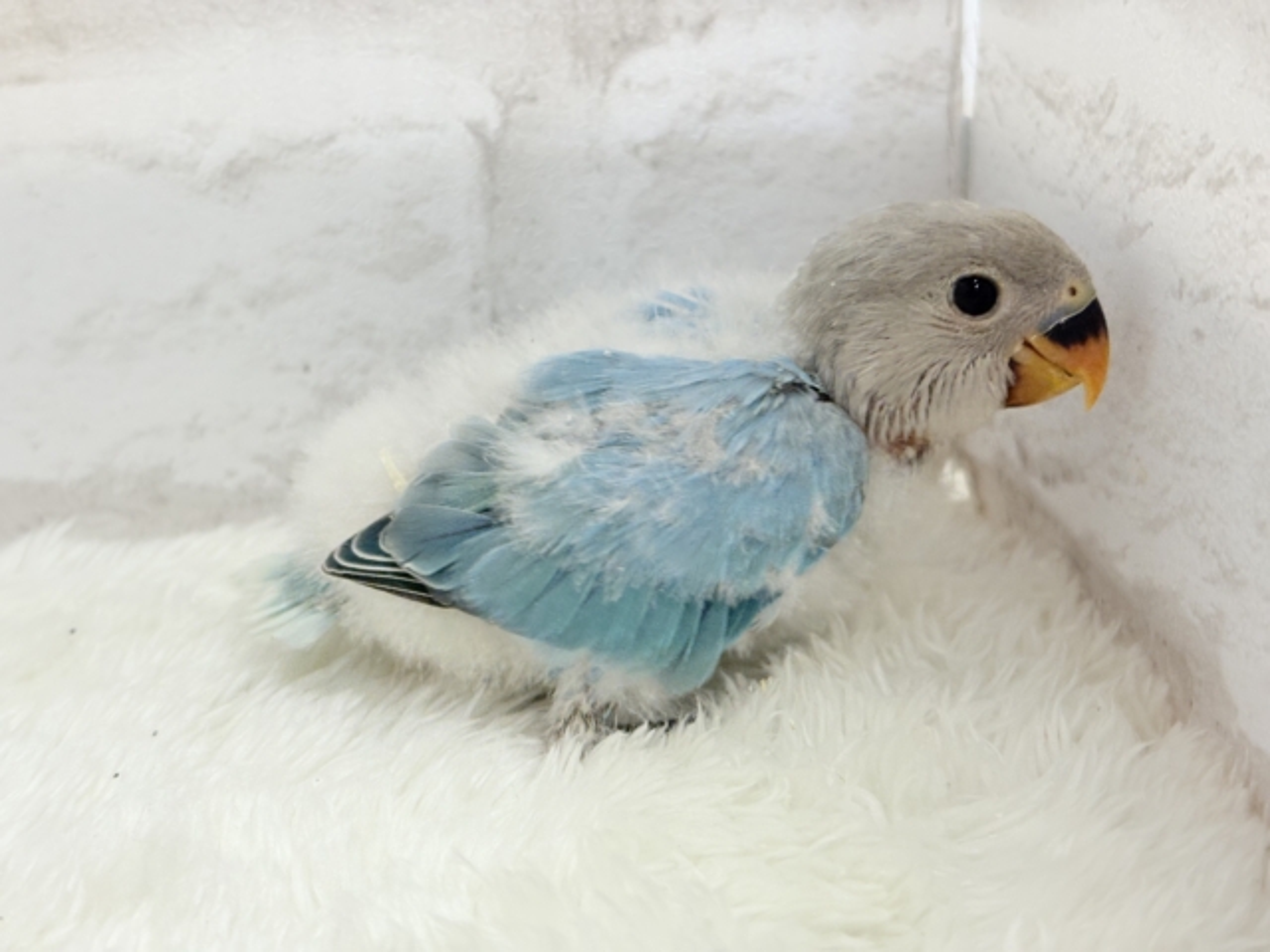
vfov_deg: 28.0
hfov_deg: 36.8
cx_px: 635
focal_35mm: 52
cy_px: 476
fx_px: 1908
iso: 125
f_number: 1.6
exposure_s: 1/100
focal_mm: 5.96
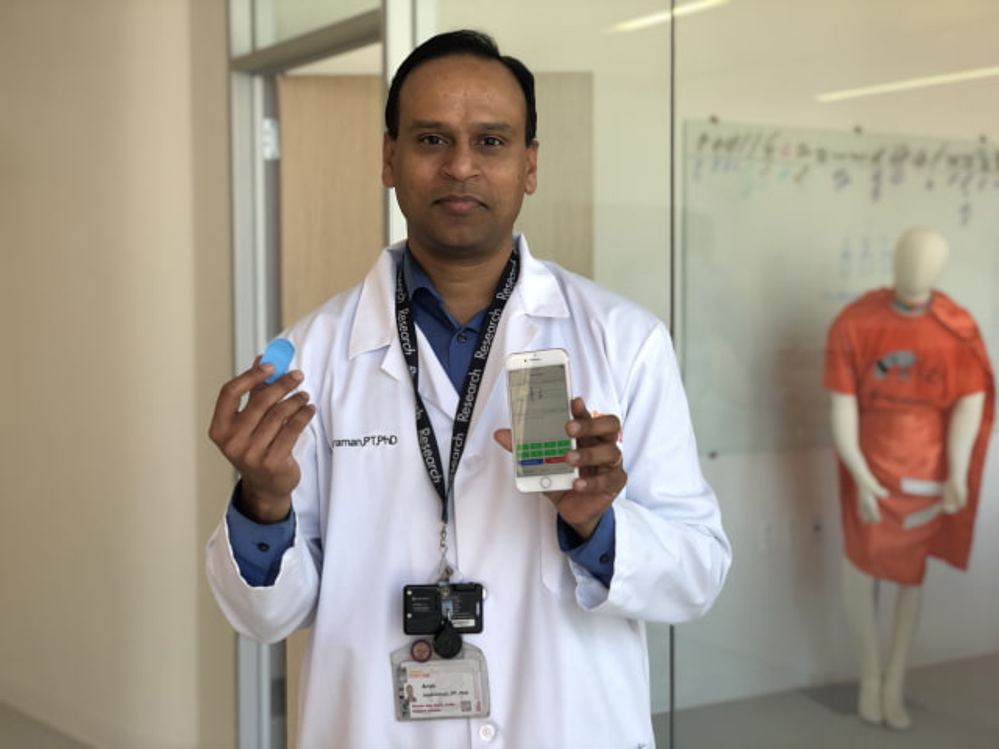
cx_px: 500
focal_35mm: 52
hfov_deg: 36.8
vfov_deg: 28.0
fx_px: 1501
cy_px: 374
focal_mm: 6
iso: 40
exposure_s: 1/60
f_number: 2.4
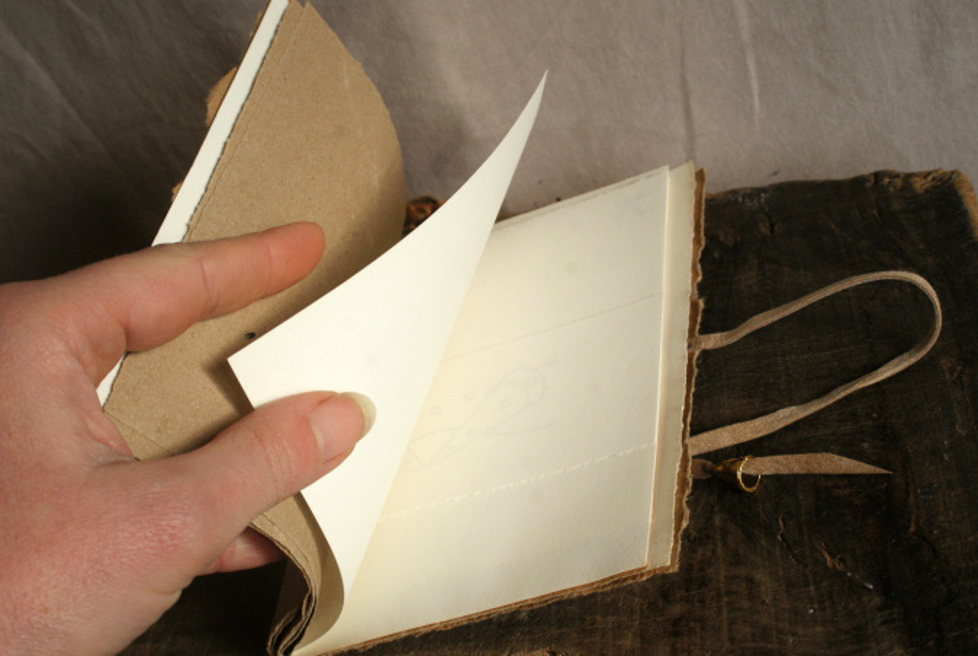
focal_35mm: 55
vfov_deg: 24.9
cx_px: 492
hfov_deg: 36.5
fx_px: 1484
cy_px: 327
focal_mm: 35
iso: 400
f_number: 11
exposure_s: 1/100
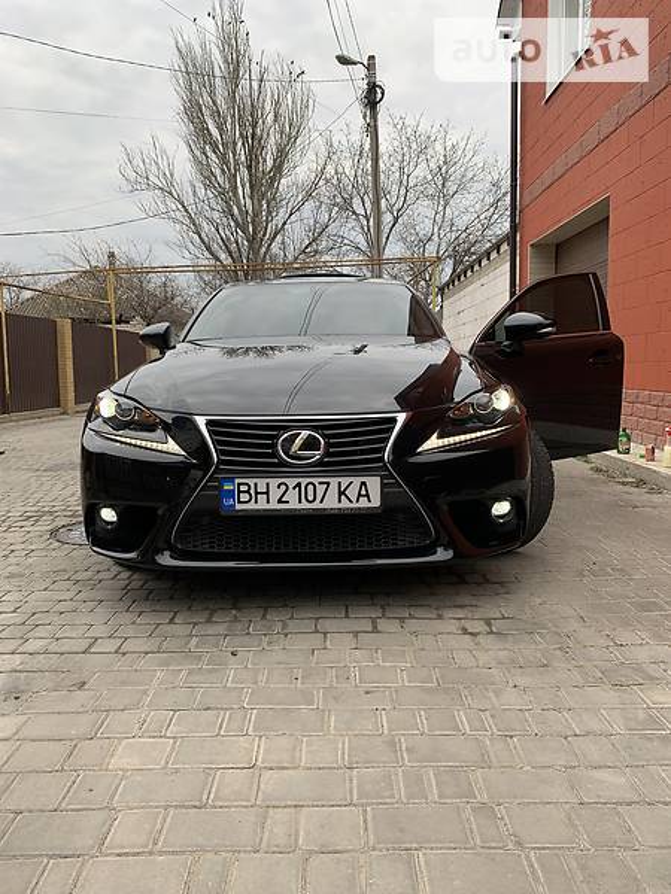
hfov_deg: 53.1
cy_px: 447
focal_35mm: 26
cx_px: 336
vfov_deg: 67.3
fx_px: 672
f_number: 1.8
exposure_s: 1/337
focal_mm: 4.2
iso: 25
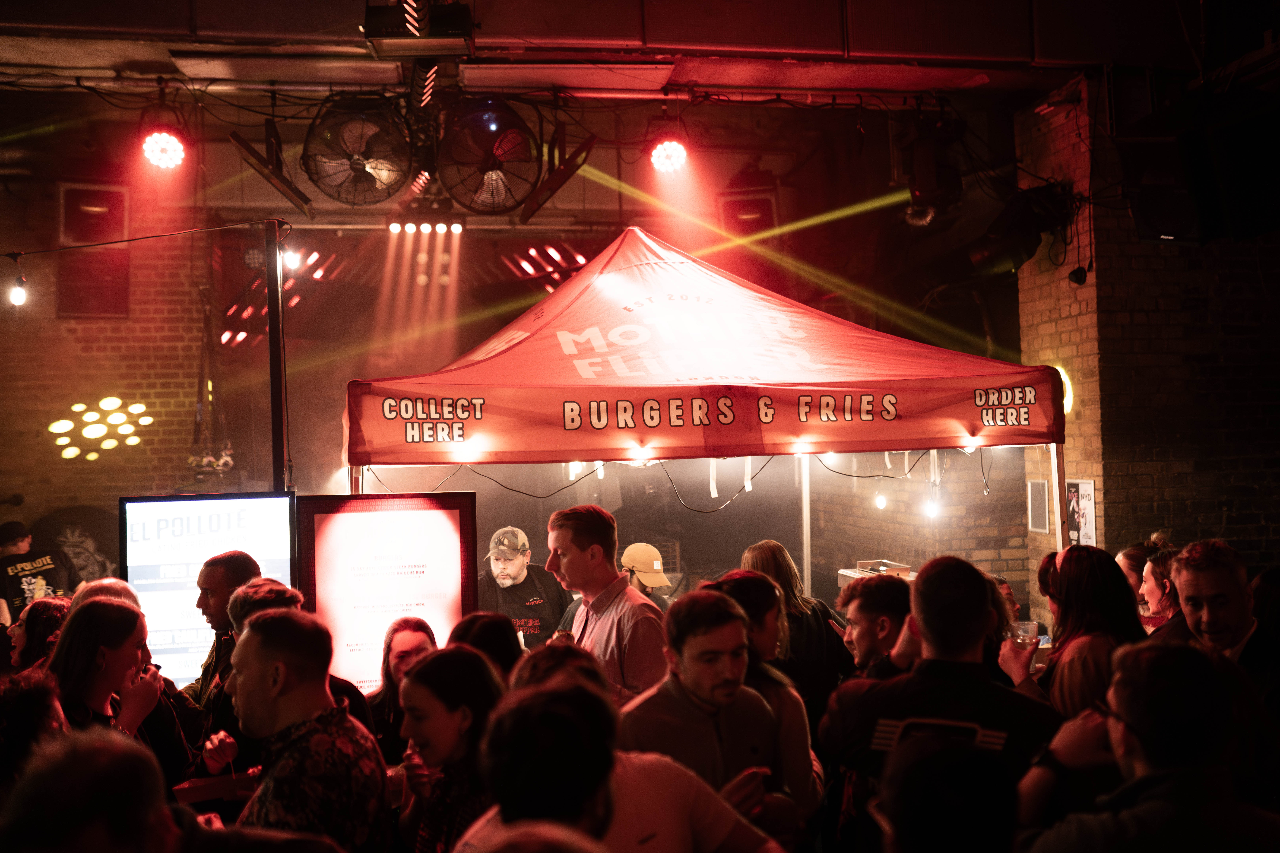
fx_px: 1244
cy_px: 426
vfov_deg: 37.9
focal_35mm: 35
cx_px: 640
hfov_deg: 54.4
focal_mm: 35
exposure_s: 1/250
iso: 20000
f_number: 1.4
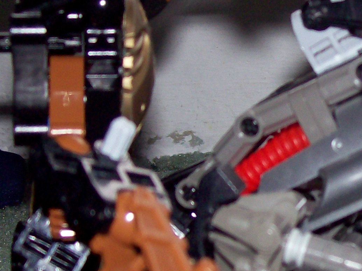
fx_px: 1035
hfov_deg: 19.3
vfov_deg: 14.9
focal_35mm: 99
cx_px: 353
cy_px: 154
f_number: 2.7
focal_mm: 6
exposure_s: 1/64
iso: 80
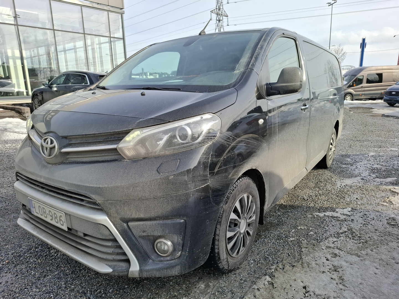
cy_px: 150
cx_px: 200
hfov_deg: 73.9
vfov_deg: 58.9
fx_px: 265
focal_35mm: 23
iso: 50
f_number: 1.8
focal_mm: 5.54
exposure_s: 1/1294
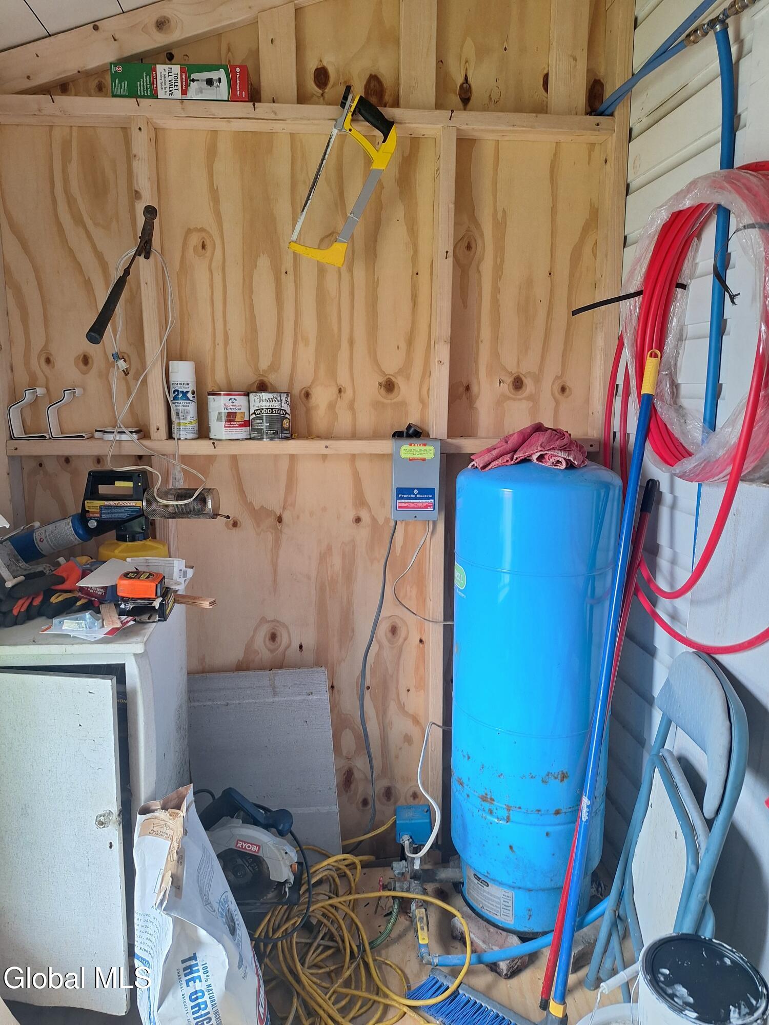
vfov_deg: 73.9
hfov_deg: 58.9
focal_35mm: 23
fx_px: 681
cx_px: 384
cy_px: 512
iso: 100
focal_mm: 5.54
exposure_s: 1/40
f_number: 1.8
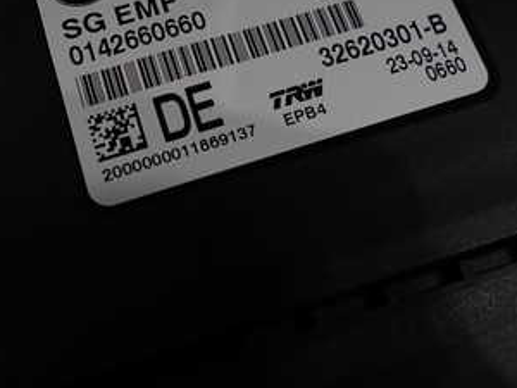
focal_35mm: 50
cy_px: 88
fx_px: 747
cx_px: 246
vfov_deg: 28.6
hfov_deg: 38.2
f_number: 2
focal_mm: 4.5
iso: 100
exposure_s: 1/100
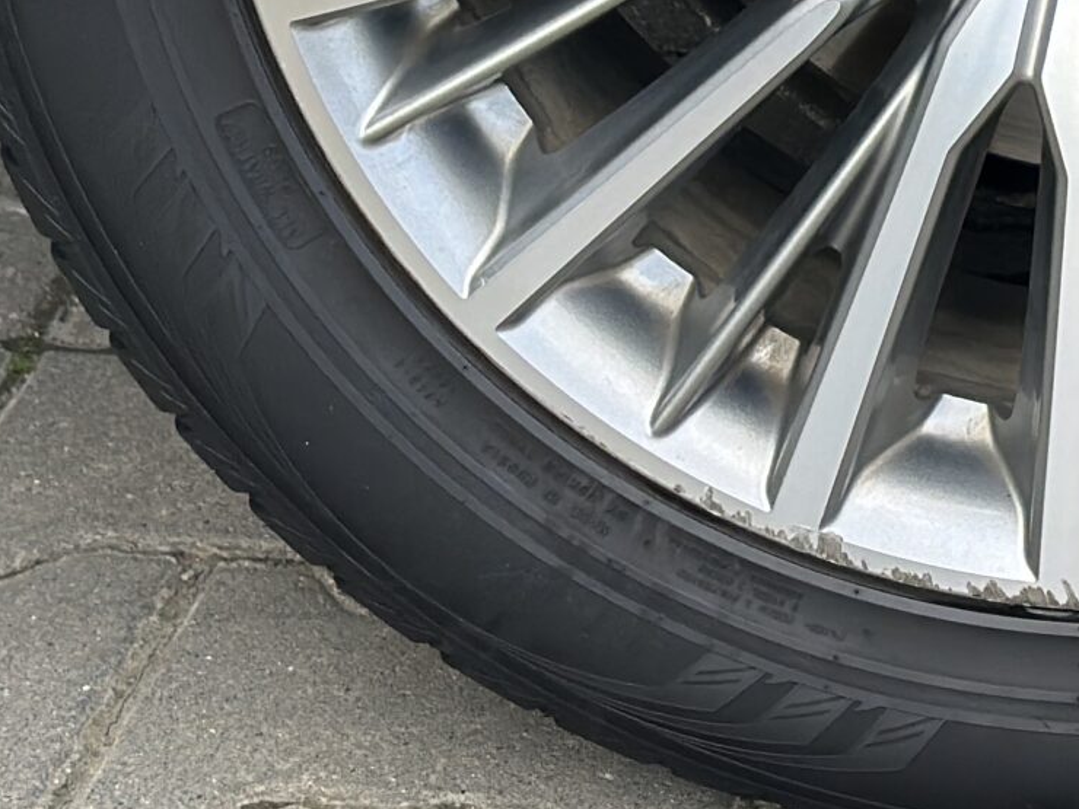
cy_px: -376
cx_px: 1045
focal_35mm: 166
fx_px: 5174
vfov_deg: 8.7
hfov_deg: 11.8
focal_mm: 6.86
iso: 80
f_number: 1.78
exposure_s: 1/797
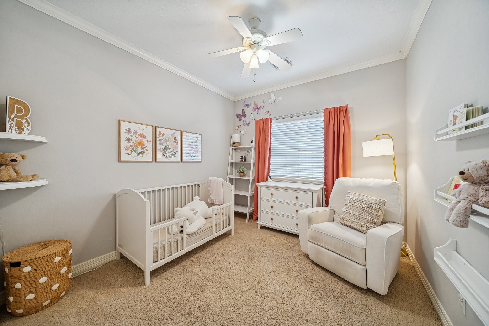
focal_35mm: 12
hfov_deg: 112.6
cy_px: 163
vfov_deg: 90.0
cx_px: 244
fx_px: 163
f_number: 8
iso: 640
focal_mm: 12
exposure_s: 1/13
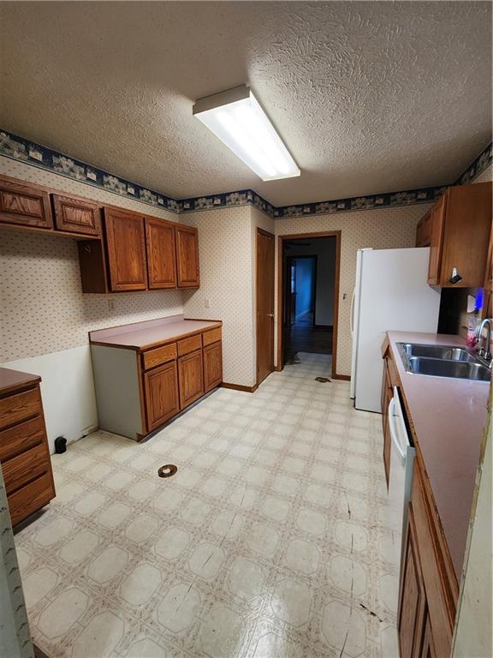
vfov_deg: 106.2
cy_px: 329
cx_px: 246
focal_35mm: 13
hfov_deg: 89.9
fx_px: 247
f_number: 2.2
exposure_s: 1/60
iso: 400
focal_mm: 2.2
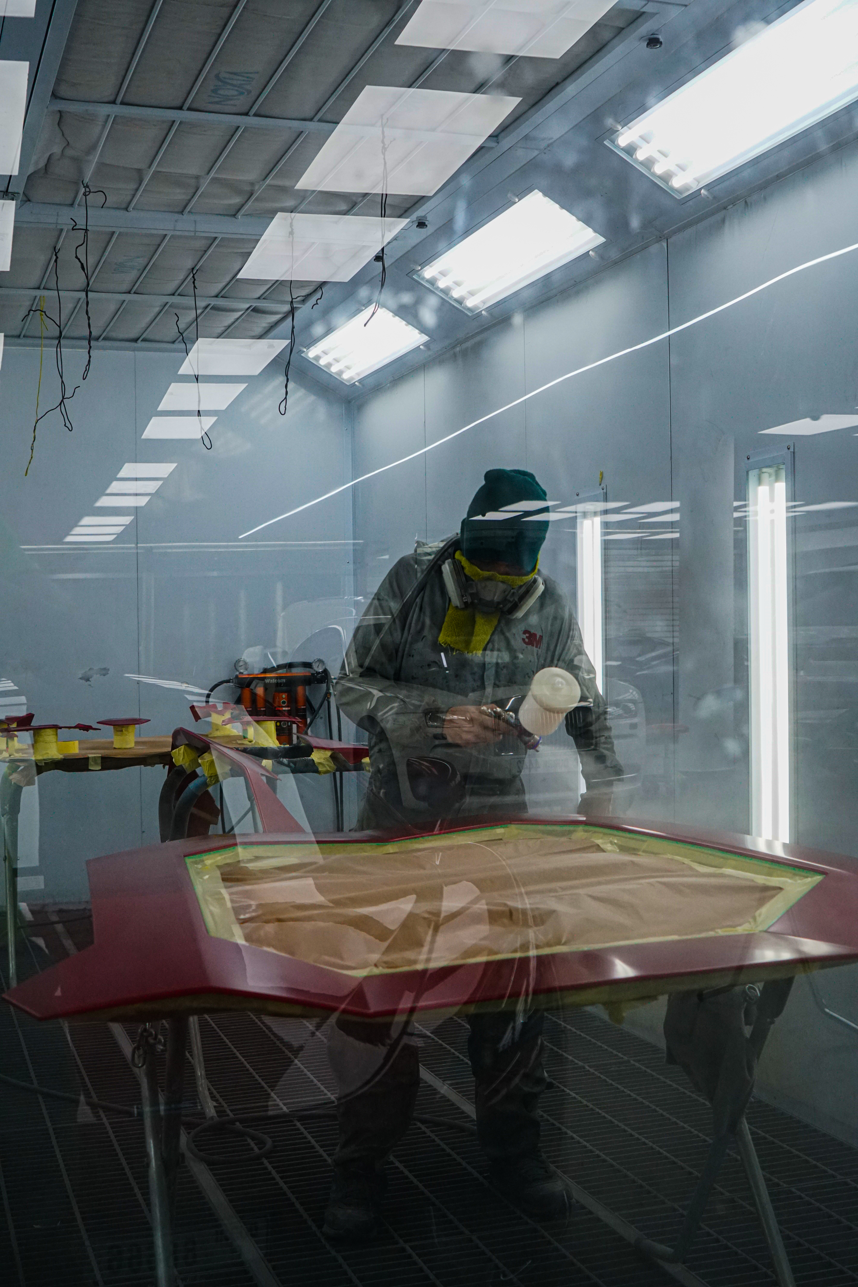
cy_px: 644
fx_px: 1501
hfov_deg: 31.9
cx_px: 429
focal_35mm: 42
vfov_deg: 46.4
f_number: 4
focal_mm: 28
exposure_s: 1/500
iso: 1000
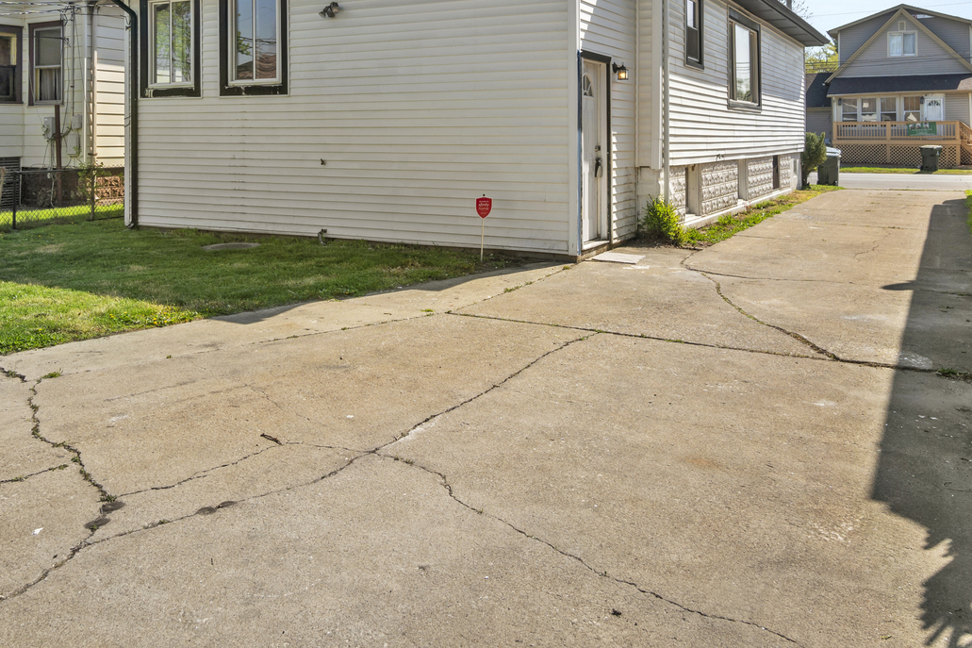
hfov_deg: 57.2
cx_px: 457
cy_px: 171
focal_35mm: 33
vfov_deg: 39.0
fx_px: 891
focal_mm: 14
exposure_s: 1/250
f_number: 8
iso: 100
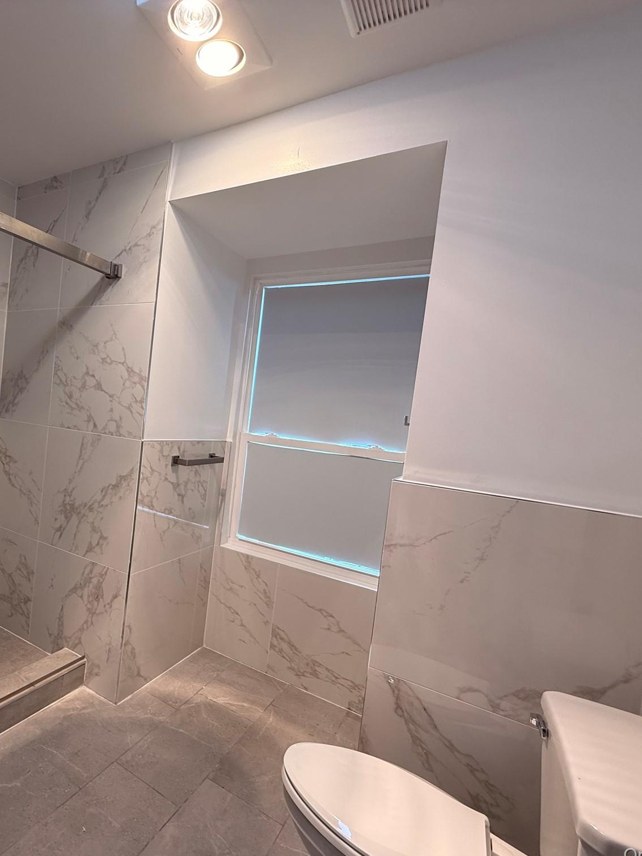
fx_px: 470
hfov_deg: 64.5
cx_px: 158
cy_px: 433
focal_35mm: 19
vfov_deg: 84.7
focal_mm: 2.22
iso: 100
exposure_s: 1/120
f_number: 2.2
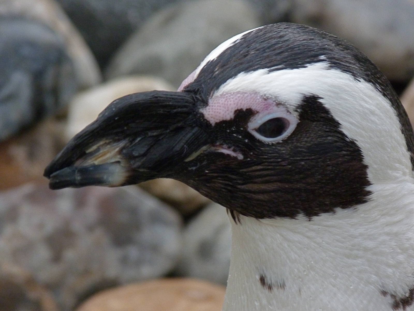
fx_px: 7415
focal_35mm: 620
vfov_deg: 2.4
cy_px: 156
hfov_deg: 3.2
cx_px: 207
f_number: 5.2
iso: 500
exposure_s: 1/500
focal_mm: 108
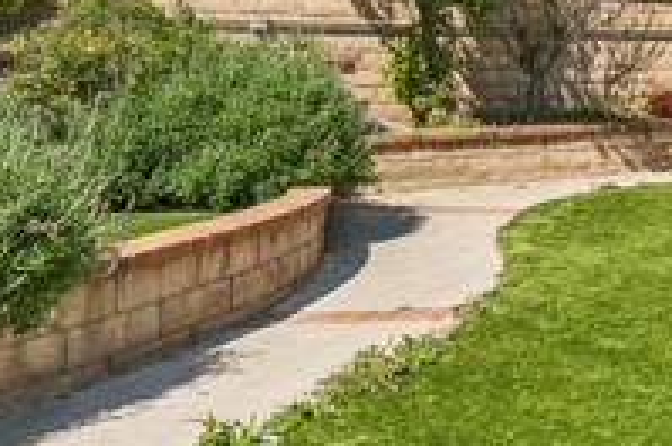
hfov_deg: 27.9
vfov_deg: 22.0
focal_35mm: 60
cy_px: 57
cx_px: 864
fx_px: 1123
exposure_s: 1/30
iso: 100
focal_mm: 18.7
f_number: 22
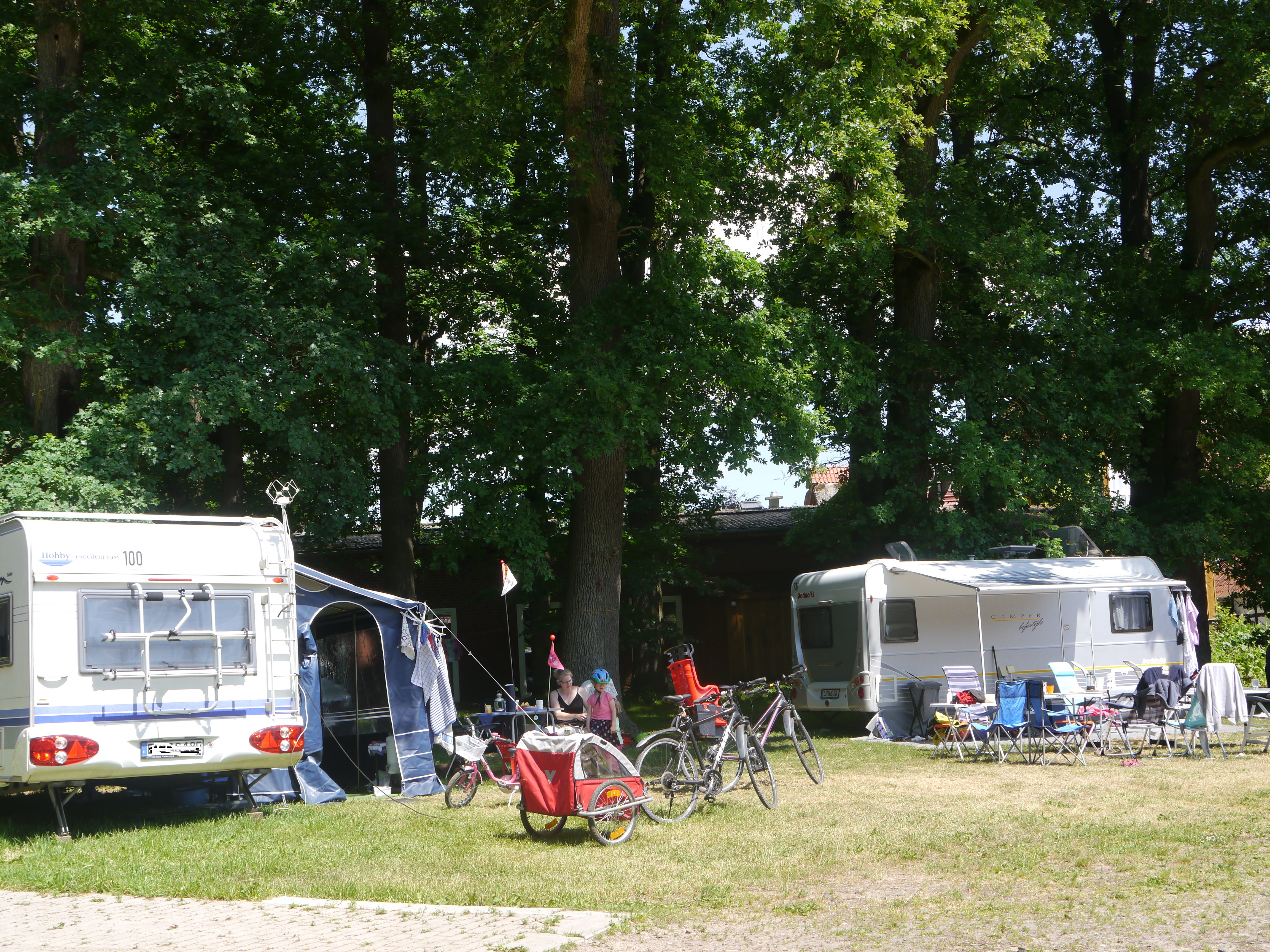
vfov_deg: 30.3
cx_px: 635
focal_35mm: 48
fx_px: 1761
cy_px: 476
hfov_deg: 39.7
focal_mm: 24
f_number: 7.1
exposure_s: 1/200
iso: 160
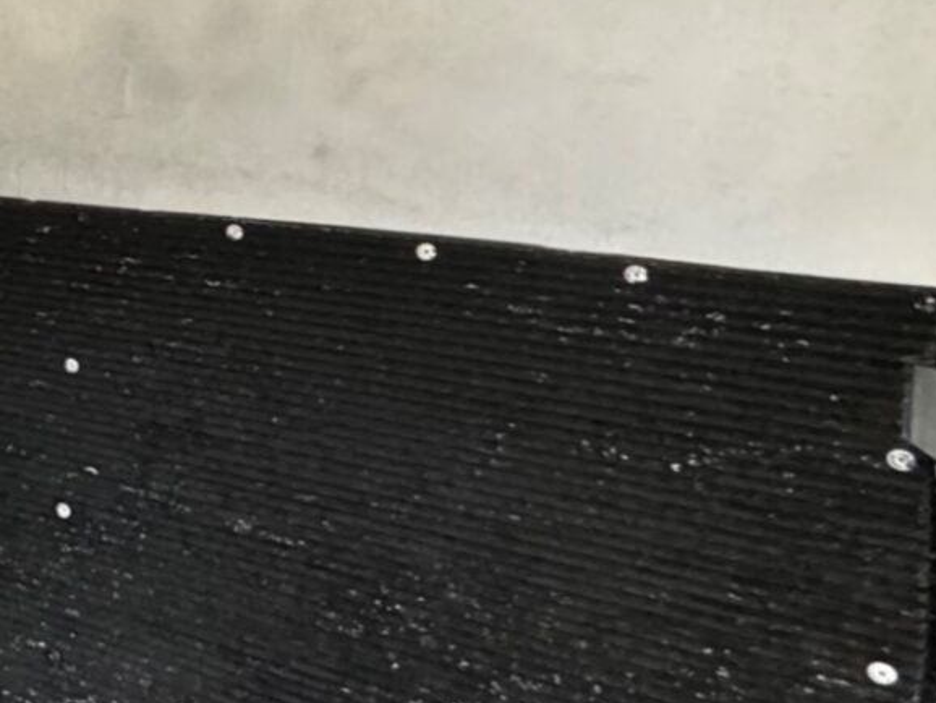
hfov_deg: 19.7
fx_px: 1677
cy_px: 138
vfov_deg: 23.3
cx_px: -868
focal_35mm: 62
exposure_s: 1/60
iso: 400
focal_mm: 2.22
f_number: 2.2
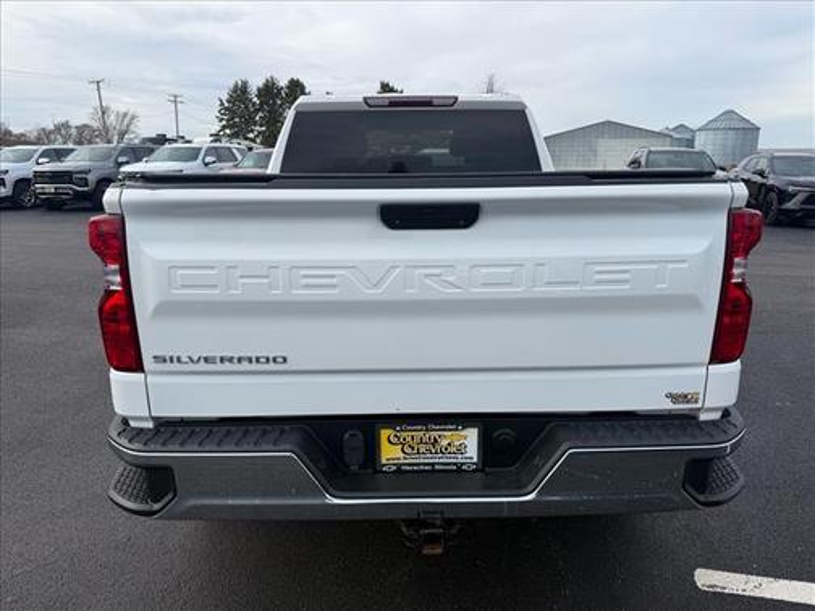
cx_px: 408
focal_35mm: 24
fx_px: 565
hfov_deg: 71.6
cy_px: 306
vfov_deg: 56.8
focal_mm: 6.76
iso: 80
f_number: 1.78
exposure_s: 1/2907
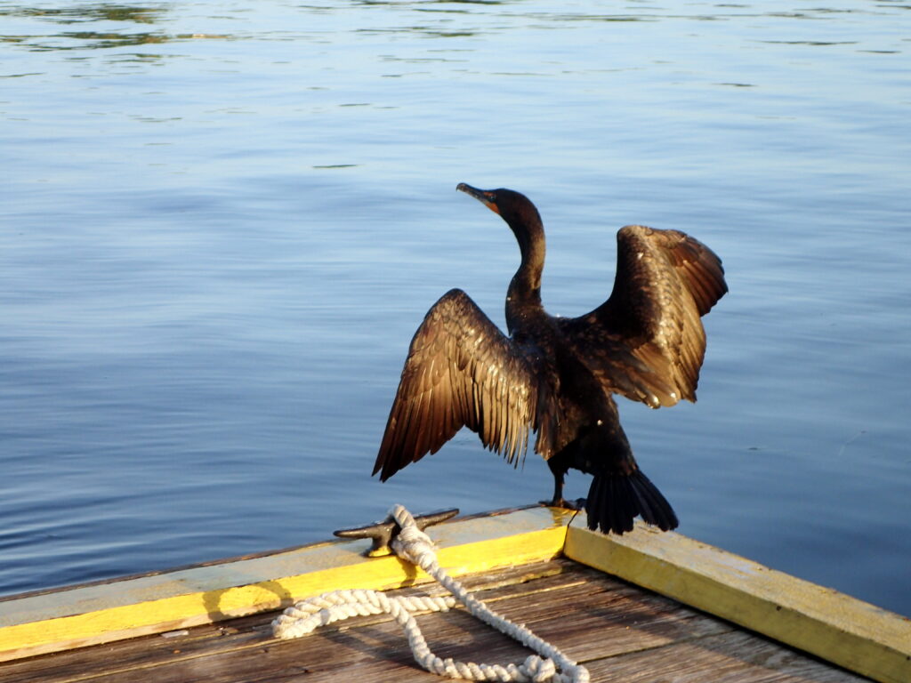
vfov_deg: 14.8
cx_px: 456
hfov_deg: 19.6
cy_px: 342
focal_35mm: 100
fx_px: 2632
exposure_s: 1/200
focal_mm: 18
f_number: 4.9
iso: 125
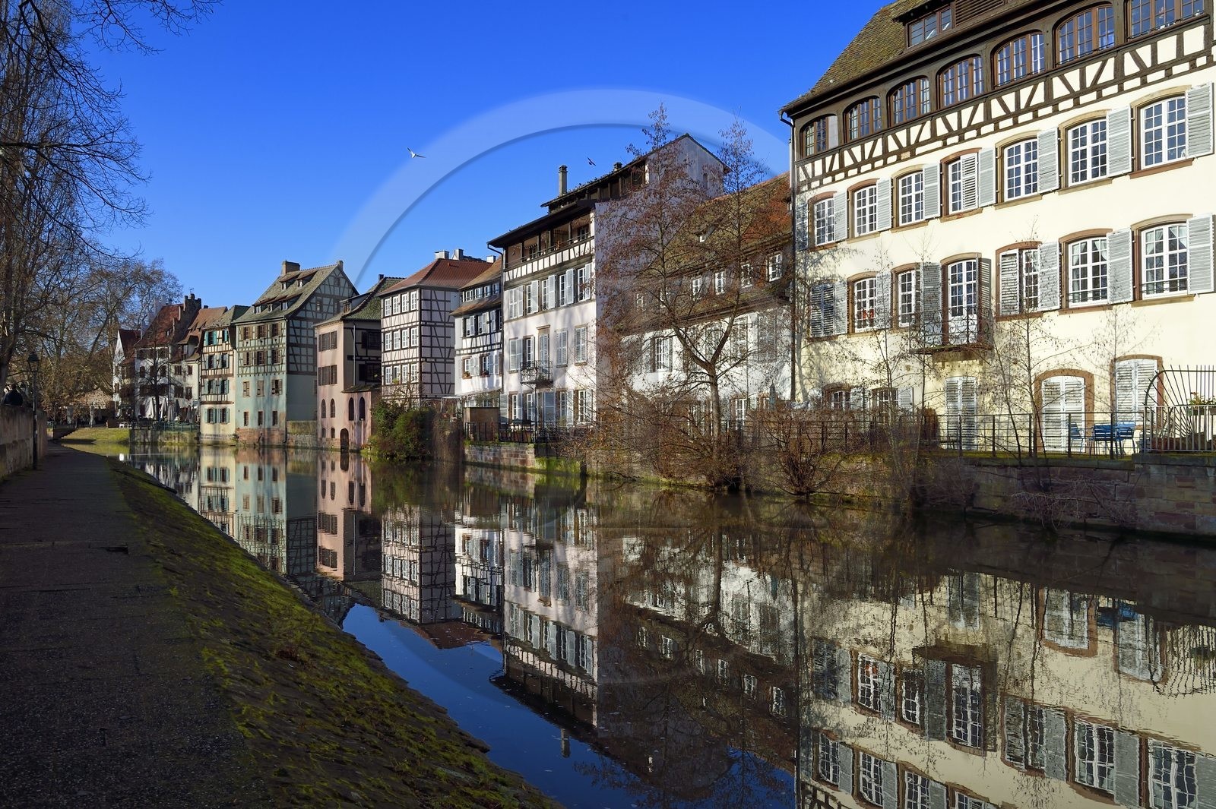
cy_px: 404
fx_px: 979
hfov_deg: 63.7
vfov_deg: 44.9
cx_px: 608
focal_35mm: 29
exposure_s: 1/320
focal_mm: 29
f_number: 11
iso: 200
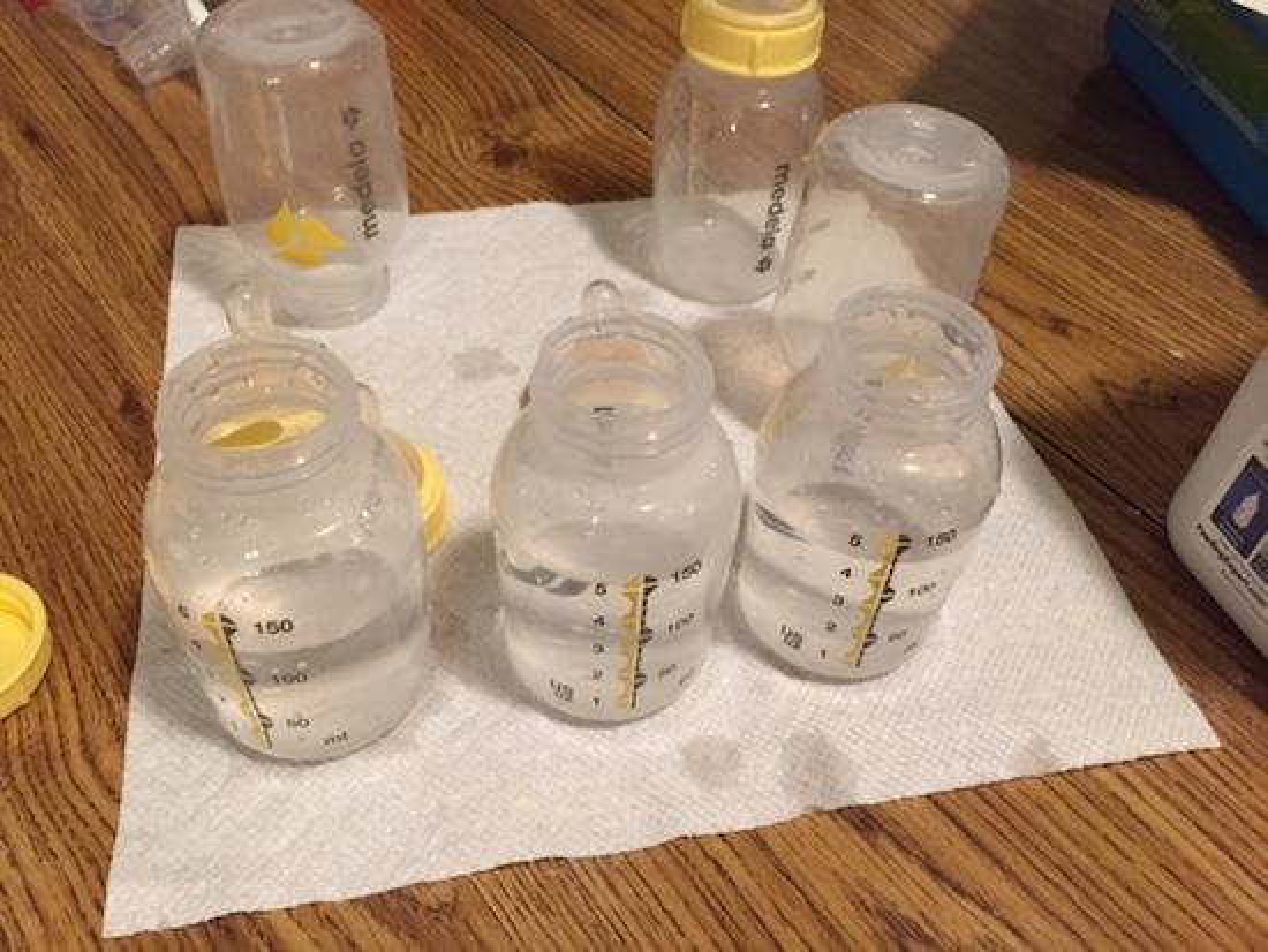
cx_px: 634
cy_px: 476
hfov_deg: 61.6
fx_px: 1063
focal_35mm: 29
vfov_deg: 48.3
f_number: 2.2
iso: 200
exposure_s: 1/30
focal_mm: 4.15
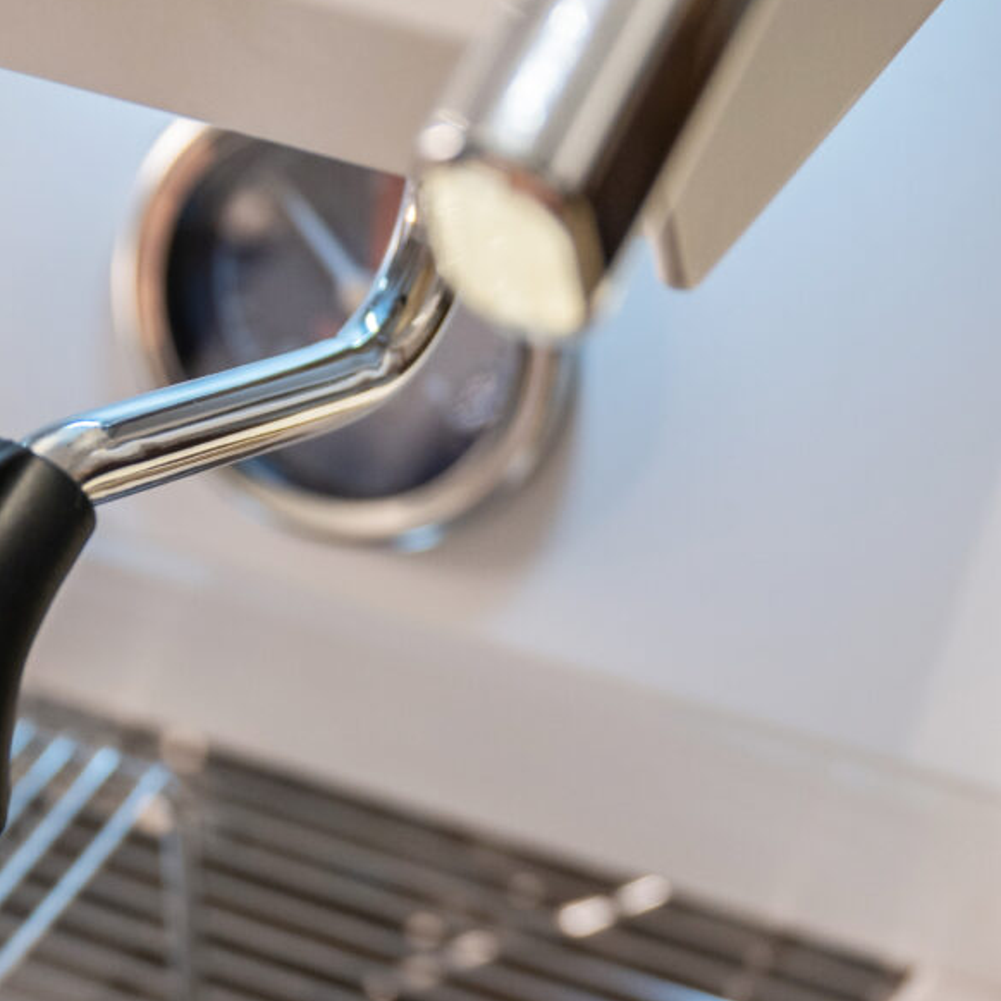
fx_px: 5627
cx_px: 63
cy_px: 827
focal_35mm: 172
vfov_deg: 10.1
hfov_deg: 10.1
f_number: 3.5
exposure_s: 1/125
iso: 320
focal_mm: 46
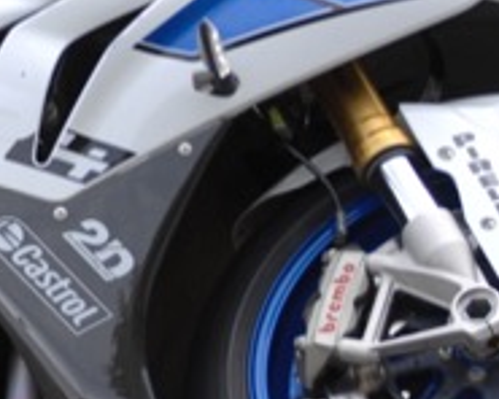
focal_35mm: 574
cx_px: -359
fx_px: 8477
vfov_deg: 2.7
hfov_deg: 3.4
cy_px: 12
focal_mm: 70
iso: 125
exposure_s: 1/640
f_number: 3
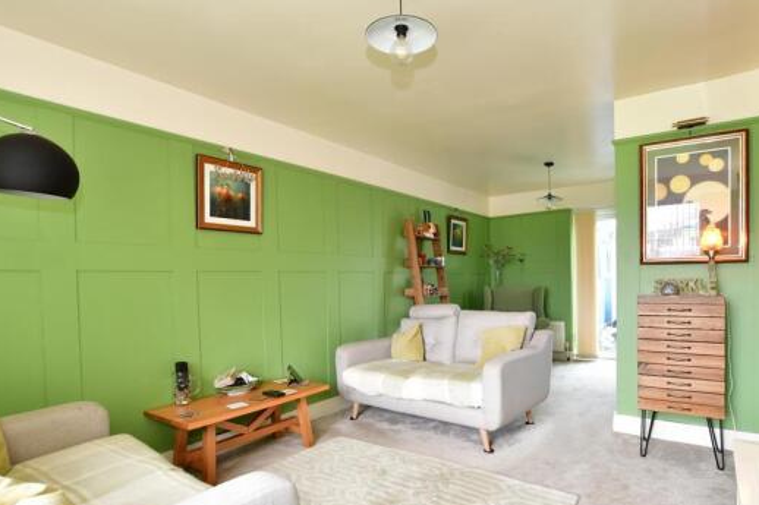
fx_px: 400
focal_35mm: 19
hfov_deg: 86.5
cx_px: 426
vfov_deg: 64.3
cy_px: 285
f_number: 8
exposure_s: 1.3
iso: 200
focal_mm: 10
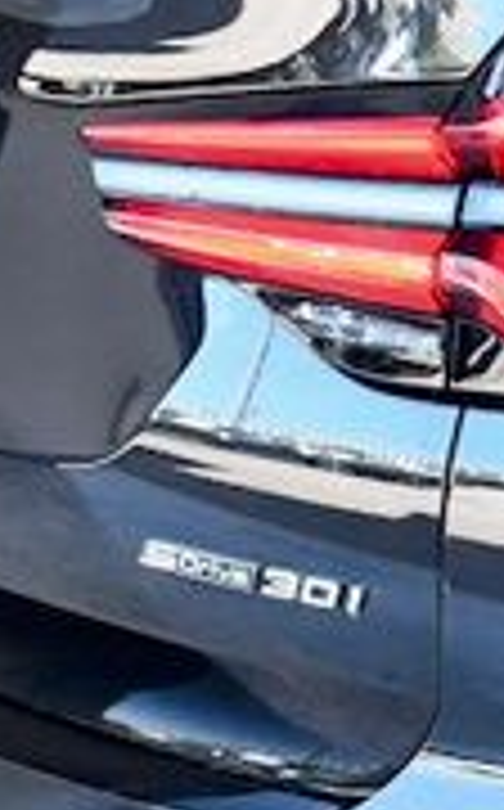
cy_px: 335
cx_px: 1544
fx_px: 4608
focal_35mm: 209
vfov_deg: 10.0
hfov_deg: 5.8
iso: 2500
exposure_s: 1/200
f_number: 7.1
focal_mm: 24
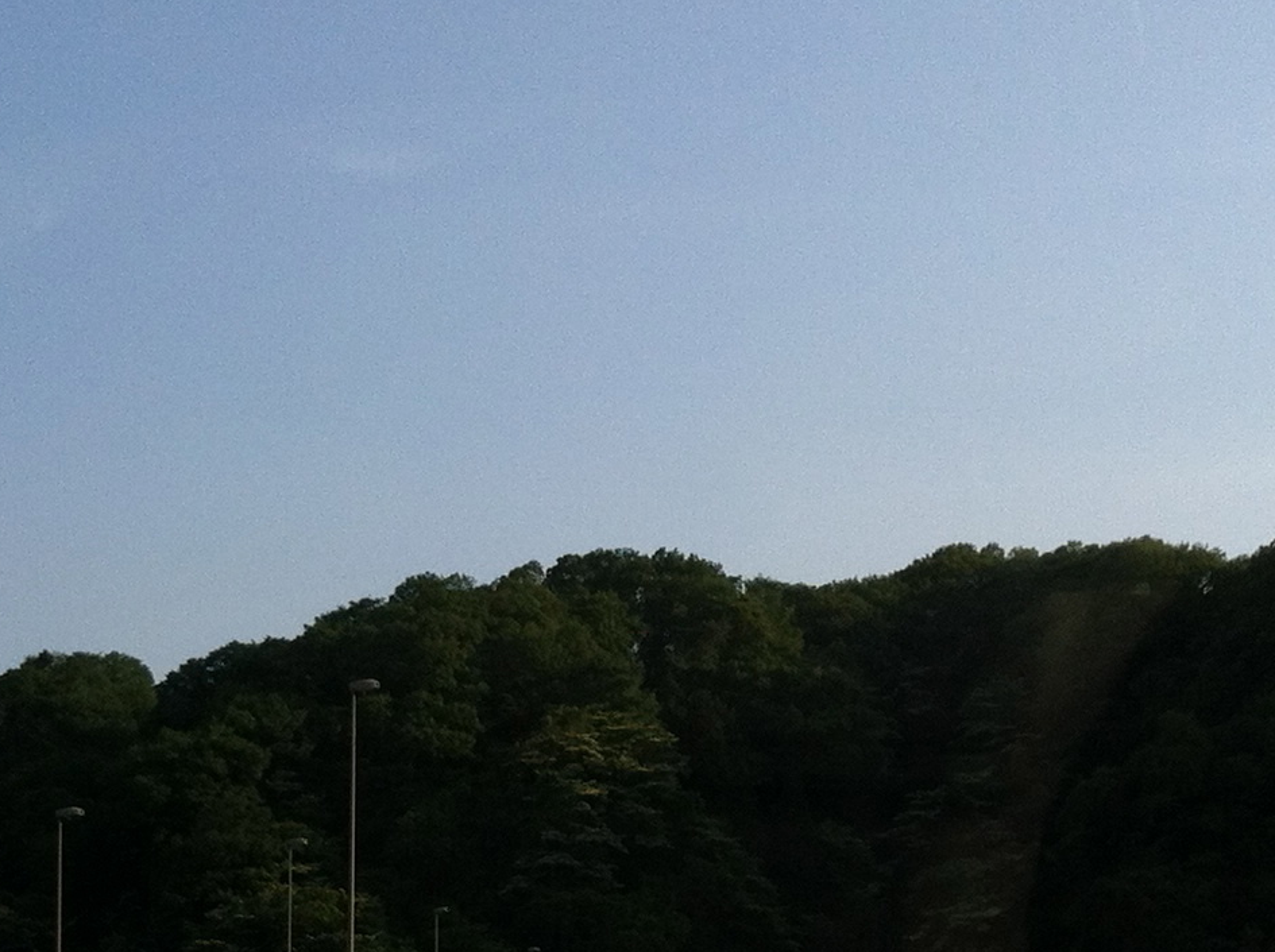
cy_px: 1065
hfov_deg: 20.4
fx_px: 3531
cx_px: 476
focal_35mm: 96
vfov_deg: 15.0
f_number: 2.8
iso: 80
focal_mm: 3.85
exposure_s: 1/1205
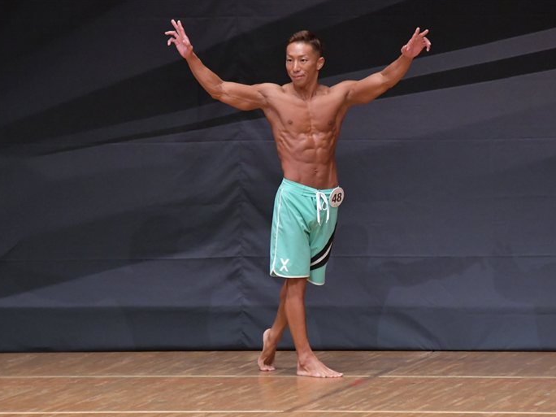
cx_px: 293
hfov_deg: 5.8
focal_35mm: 343
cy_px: 209
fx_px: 5509
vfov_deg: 4.3
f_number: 5.6
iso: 6400
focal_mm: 210
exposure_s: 1/400
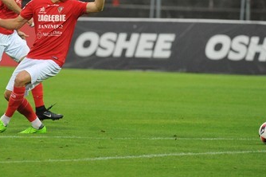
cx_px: 65
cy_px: 33
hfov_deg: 3.0
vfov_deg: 2.0
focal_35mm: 694
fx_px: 5123
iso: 3200
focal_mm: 290
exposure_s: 1/1600
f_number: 4
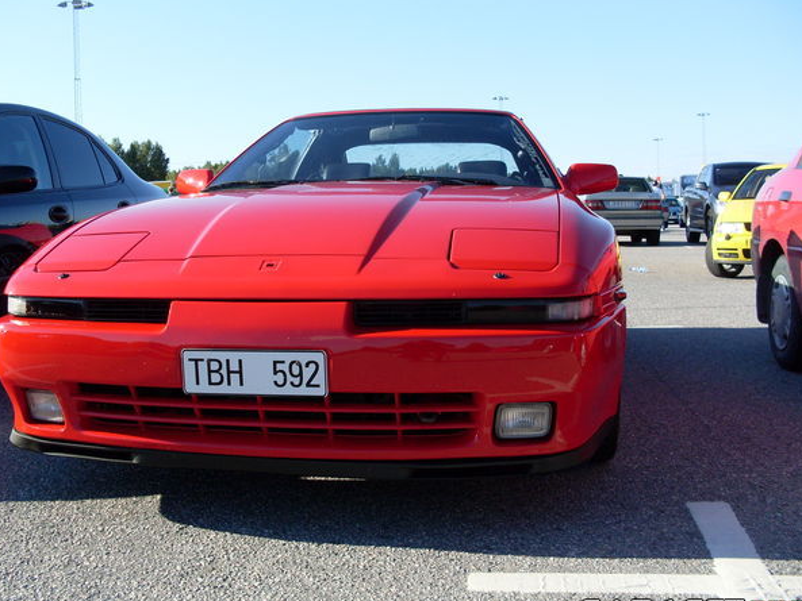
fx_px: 950
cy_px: 296
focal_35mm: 41
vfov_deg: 35.1
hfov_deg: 45.7
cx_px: 376
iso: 80
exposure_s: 1/750
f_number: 2.8
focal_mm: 6.3
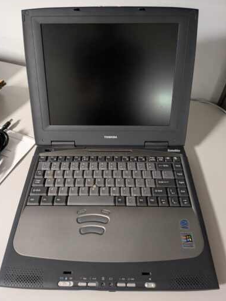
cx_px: 110
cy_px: 149
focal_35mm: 26
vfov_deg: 67.3
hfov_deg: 53.1
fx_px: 226
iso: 794
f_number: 1.89
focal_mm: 5.43
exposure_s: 1/24
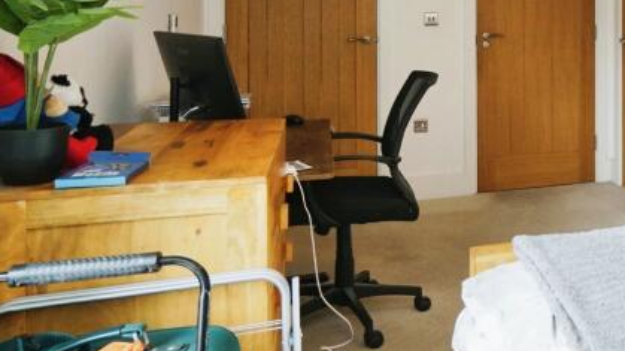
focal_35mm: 41
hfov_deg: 40.9
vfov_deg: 27.6
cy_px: 17
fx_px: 679
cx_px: 668
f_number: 7.1
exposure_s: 1/30
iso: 2000
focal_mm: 16
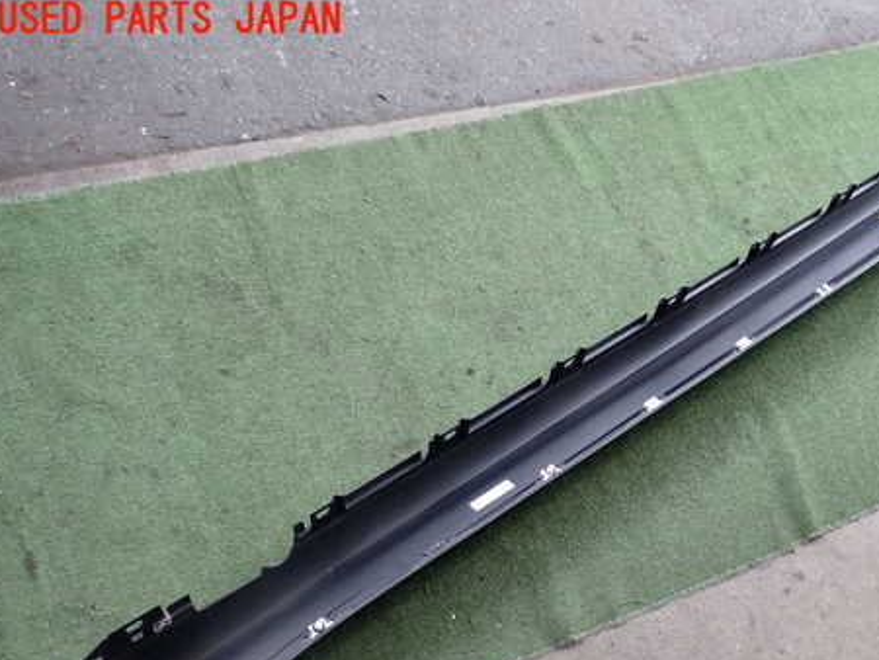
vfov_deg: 35.7
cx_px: 572
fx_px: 1016
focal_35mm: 40
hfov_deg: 46.2
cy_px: 435
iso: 200
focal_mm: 5.4
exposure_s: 1/125
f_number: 2.3
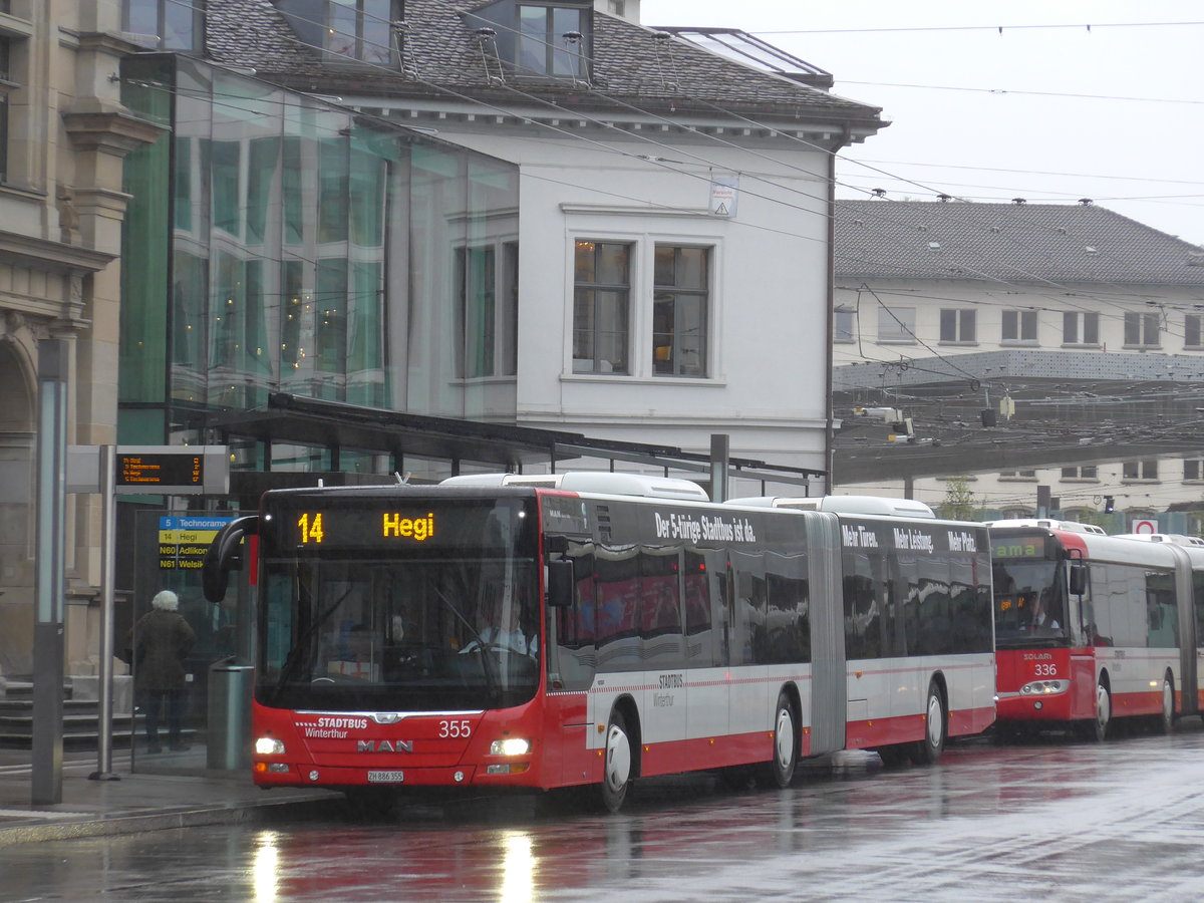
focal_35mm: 140
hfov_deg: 14.1
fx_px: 4869
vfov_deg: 10.6
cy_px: 452
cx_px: 602
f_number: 5.4
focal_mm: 27.3
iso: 320
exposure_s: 1/100
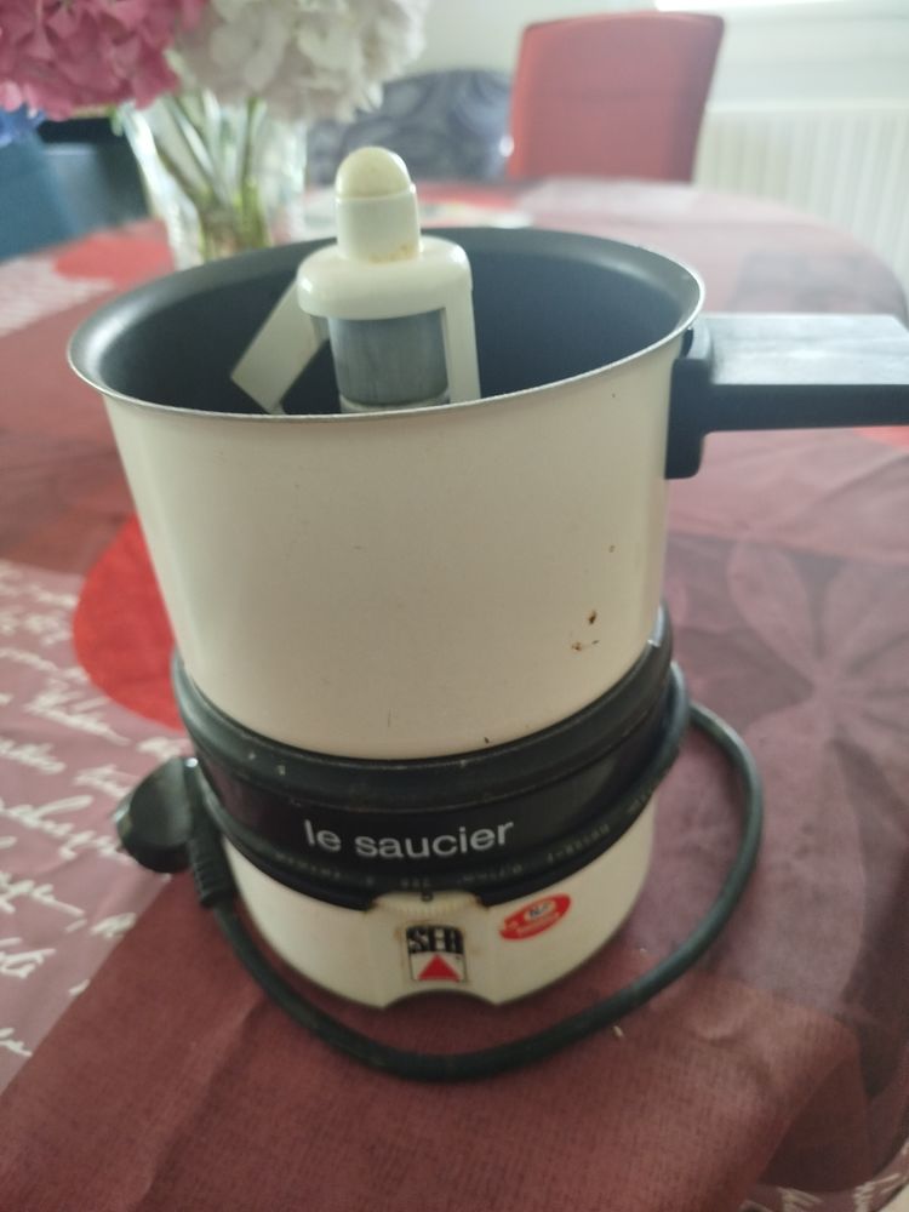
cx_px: 454
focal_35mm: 24
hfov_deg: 56.8
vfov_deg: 71.6
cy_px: 606
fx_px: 840
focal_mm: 5.31
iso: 500
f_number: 1.7
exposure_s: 1/33
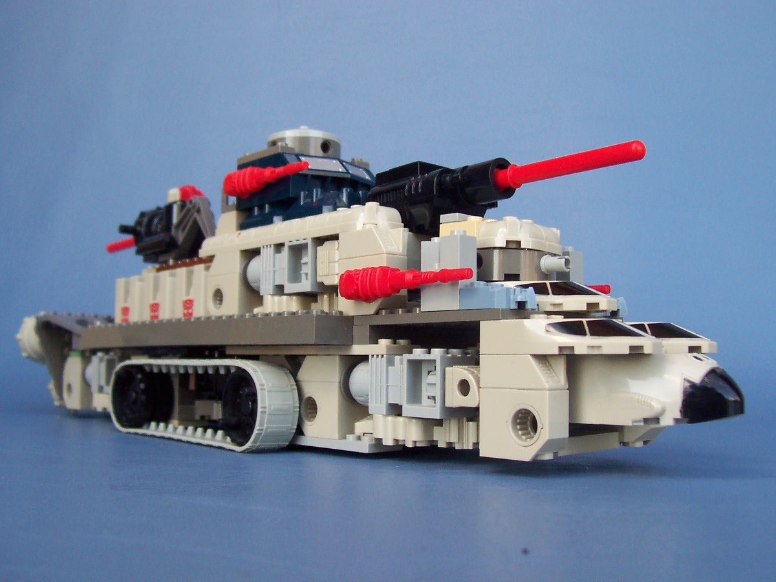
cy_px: 291
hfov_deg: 50.1
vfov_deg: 38.7
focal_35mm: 37
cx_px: 388
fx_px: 829
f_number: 2.8
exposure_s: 1/125
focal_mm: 5.6
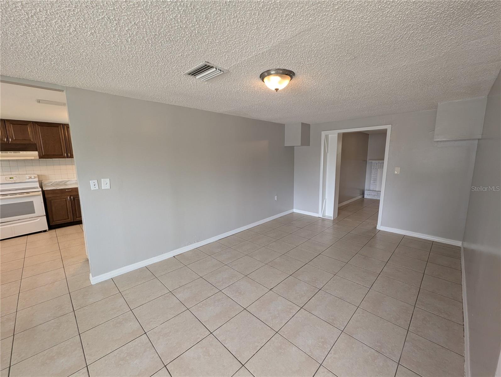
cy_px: 188
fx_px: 188
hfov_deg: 106.1
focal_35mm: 13
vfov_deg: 90.1
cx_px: 250
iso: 85
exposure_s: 1/24
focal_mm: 1.95
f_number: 2.2
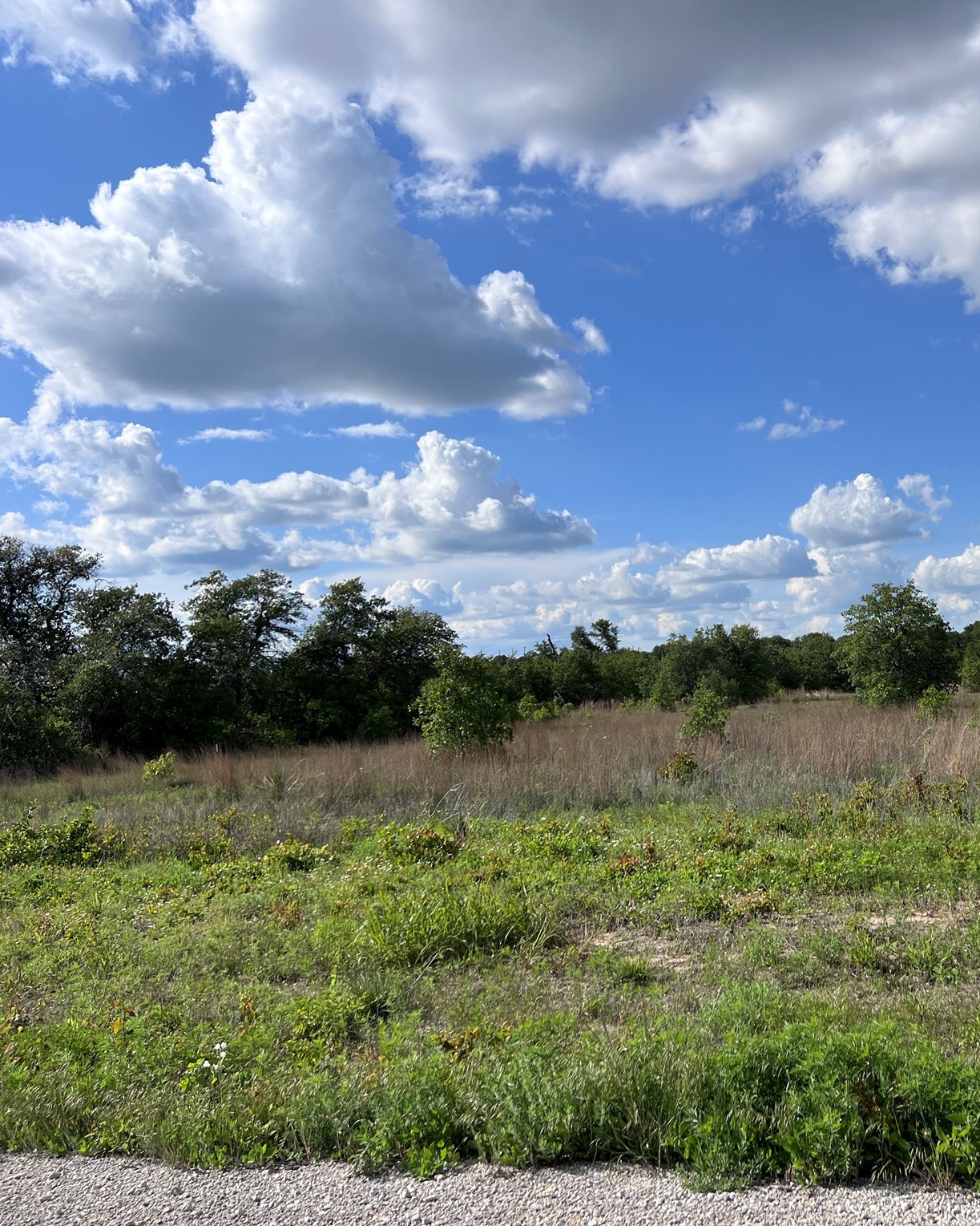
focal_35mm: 34
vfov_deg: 52.8
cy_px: 612
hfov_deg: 42.0
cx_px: 741
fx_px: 1233
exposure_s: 1/6993
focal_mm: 5.7
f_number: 1.5
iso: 50
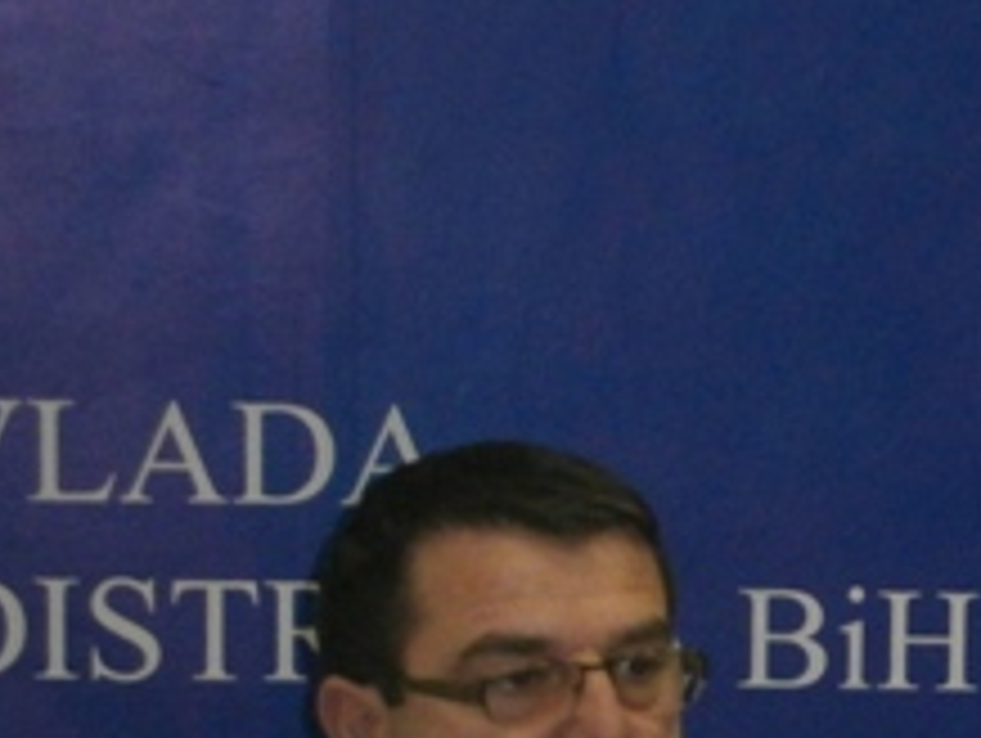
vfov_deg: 5.8
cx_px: 1197
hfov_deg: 7.7
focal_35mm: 255
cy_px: 968
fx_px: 7235
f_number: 4.9
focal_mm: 15.4
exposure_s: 1/60
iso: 400
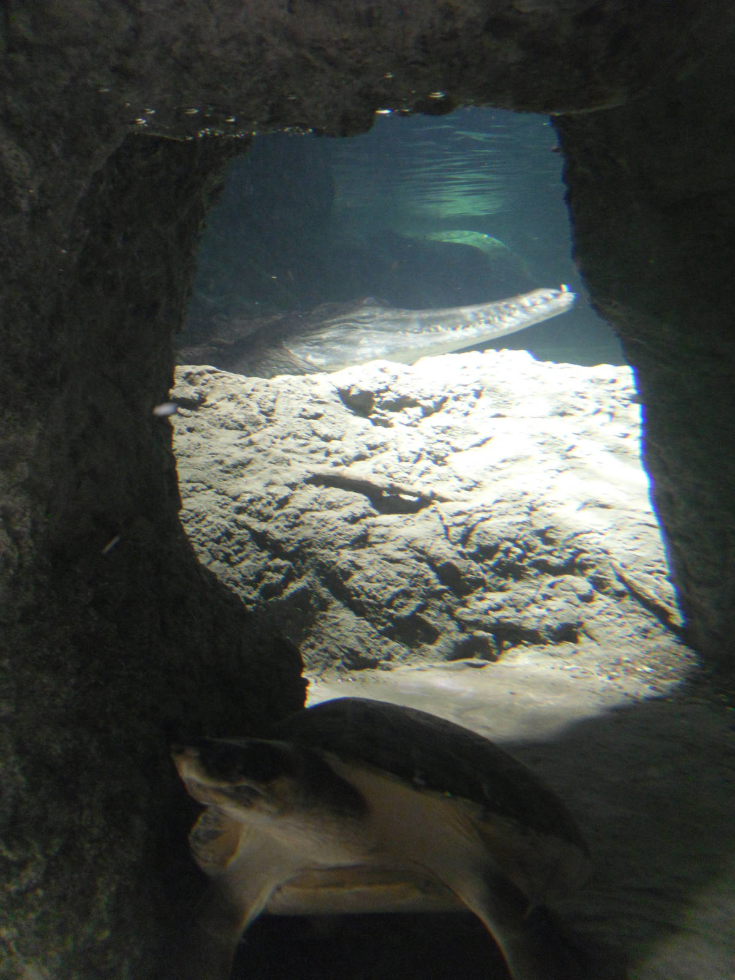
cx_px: 368
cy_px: 490
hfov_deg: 32.2
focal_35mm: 45
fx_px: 1274
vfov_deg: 42.1
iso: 400
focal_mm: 6.3
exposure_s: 1/13
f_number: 3.5
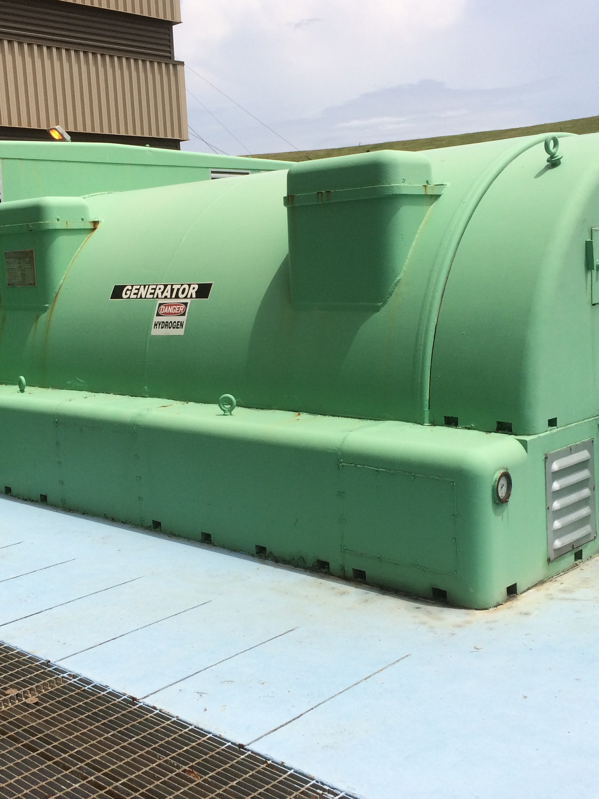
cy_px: 366
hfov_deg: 34.3
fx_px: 969
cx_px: 299
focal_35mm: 42
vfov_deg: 44.8
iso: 32
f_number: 2.2
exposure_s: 1/3731
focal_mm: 4.15
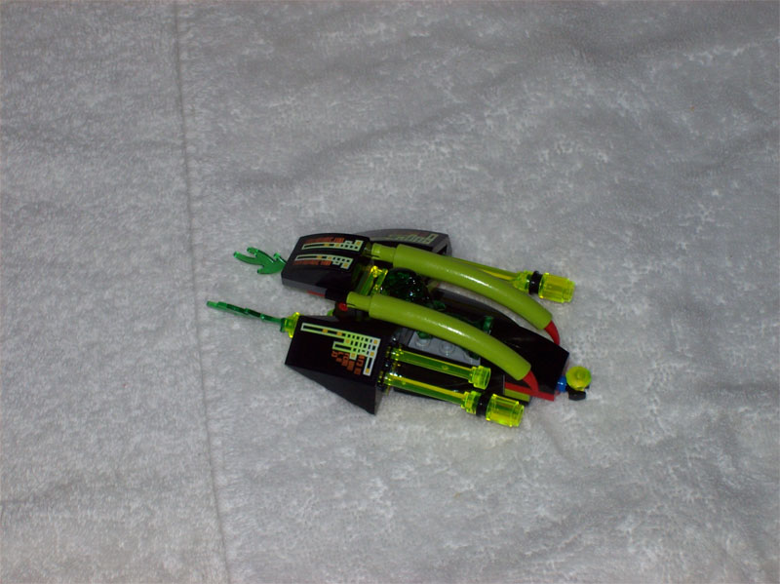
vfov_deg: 13.7
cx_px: 390
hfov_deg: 18.2
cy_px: 292
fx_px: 2432
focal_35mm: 108
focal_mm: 18
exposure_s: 1/128
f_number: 4.8
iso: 80
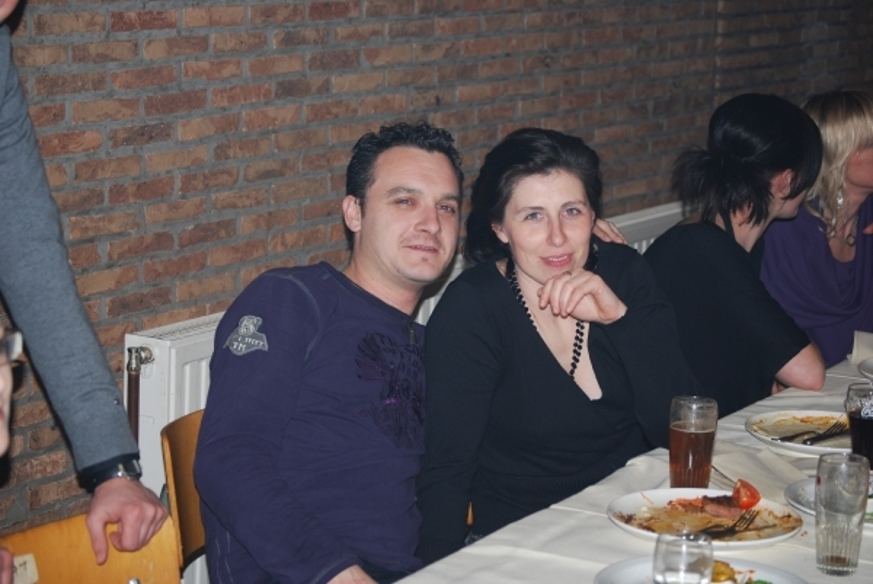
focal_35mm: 90
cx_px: 436
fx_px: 2184
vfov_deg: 15.2
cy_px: 292
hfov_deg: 22.6
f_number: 4.2
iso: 220
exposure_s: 1/60
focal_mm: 60
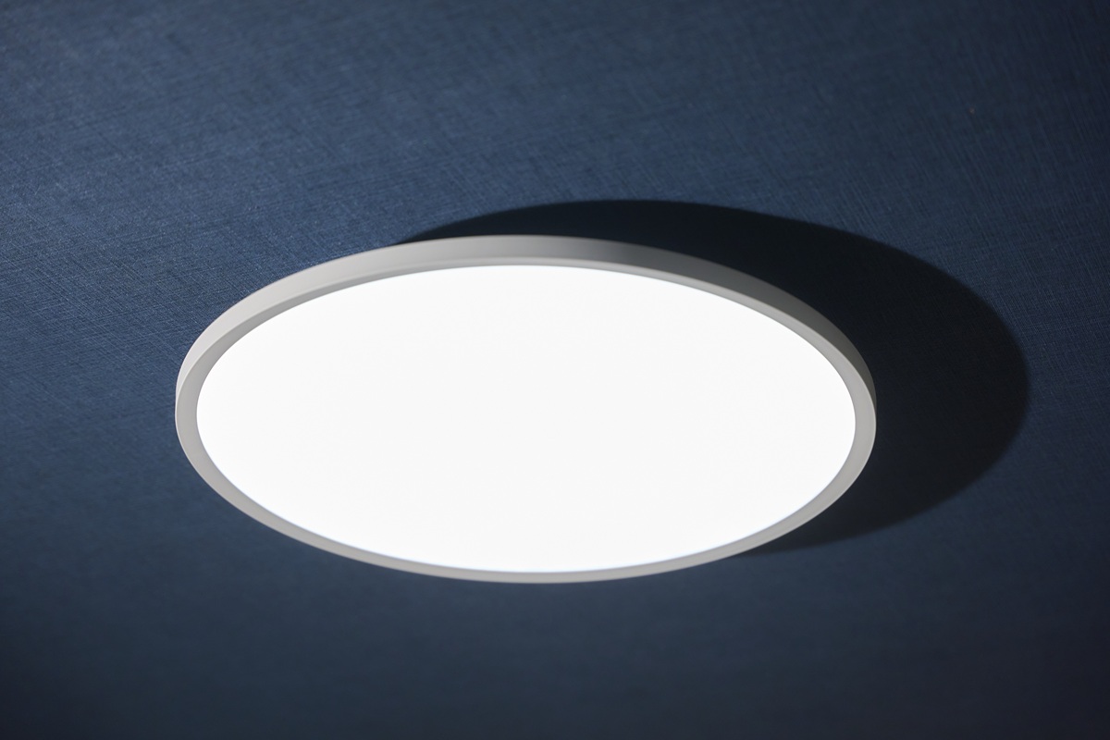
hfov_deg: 32.4
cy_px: 370
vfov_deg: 21.9
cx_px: 555
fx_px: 1912
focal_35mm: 62
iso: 1600
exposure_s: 1/400
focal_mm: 62
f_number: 2.8
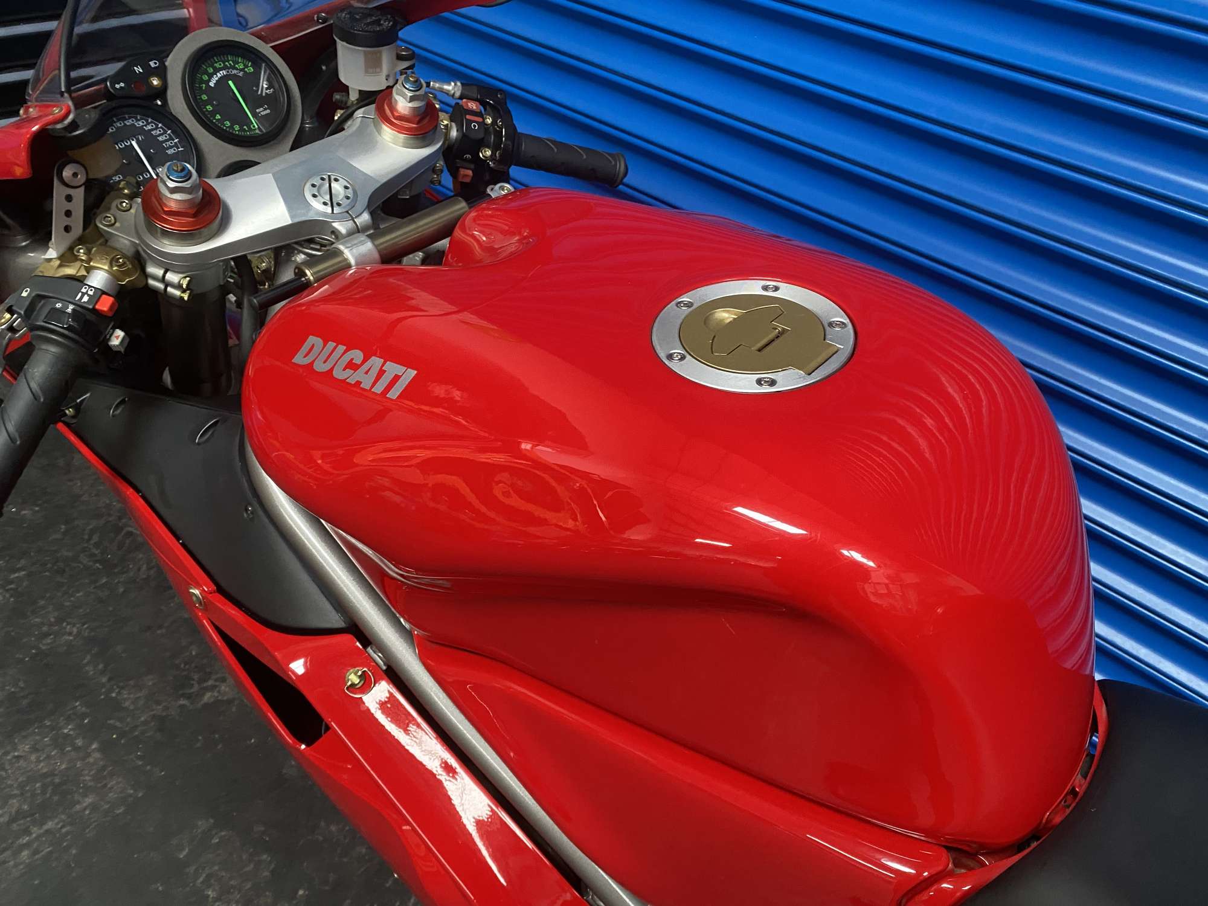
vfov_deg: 53.1
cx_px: 604
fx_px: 907
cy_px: 453
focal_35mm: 26
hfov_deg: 67.3
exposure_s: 1/43
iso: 500
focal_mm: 4.25
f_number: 1.8
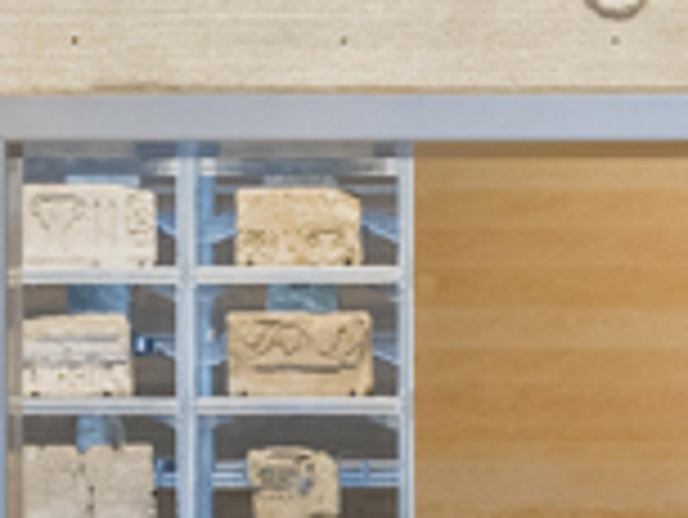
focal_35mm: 258
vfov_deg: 5.7
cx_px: 463
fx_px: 5132
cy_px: 640
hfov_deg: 7.7
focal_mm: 41.8
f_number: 8
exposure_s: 1/20
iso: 1000
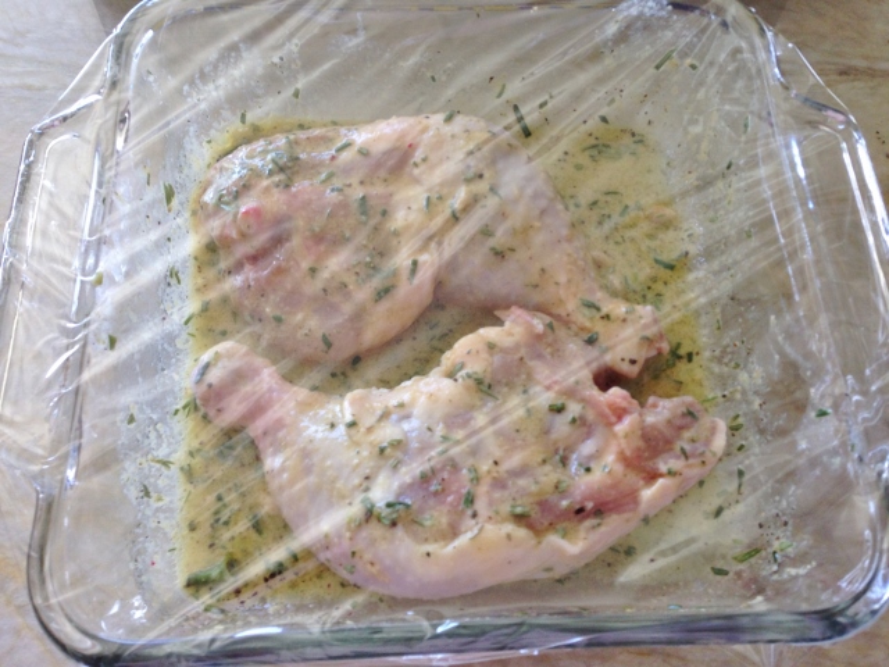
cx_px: 444
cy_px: 334
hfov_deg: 55.4
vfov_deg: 42.9
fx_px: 847
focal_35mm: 33
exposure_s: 1/60
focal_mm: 4.12
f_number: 2.4
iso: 64
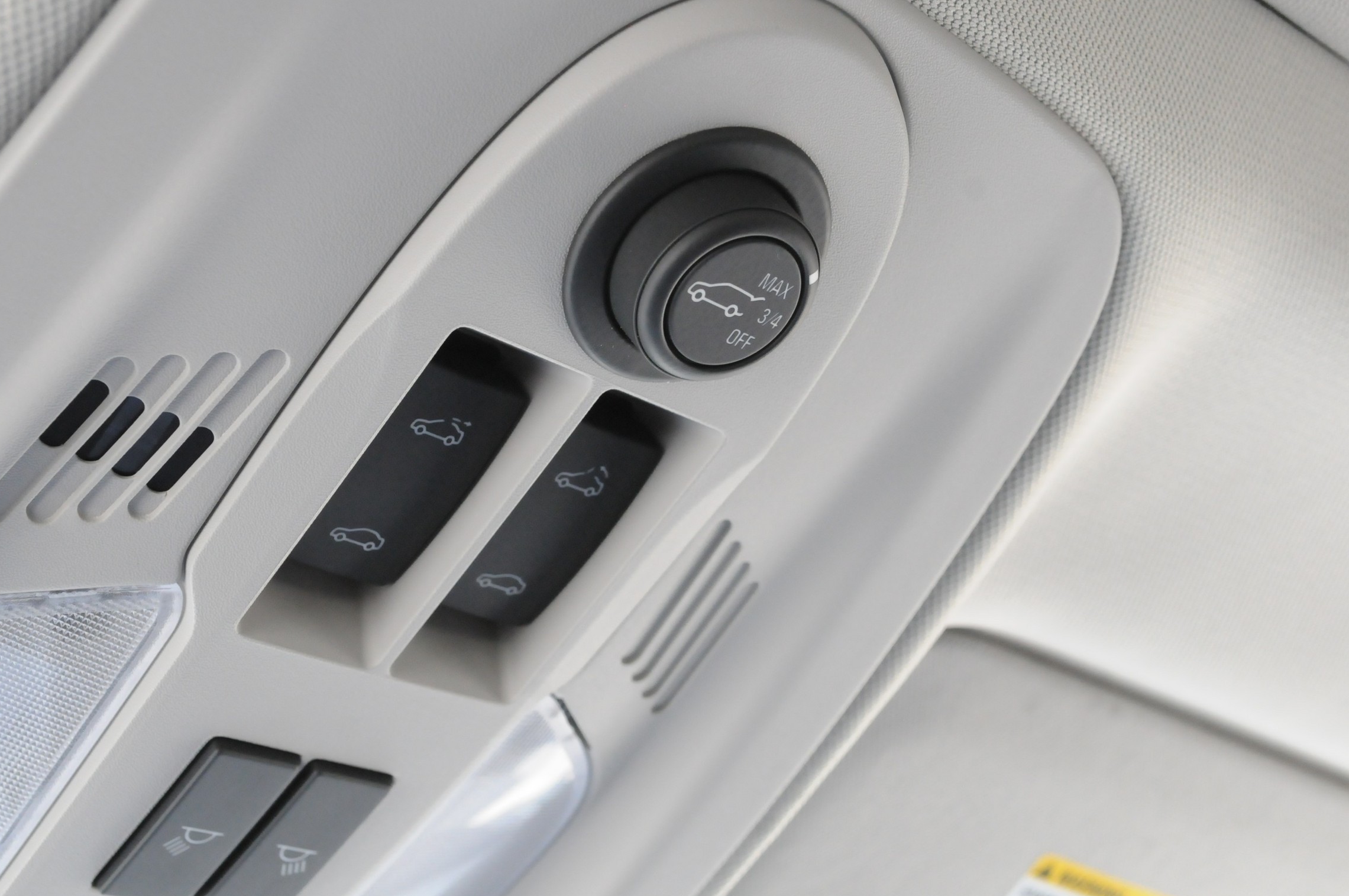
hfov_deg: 34.8
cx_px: 636
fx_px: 2154
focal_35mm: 58
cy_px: 424
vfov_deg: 23.5
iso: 2000
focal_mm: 35
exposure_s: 1/100
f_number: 7.1
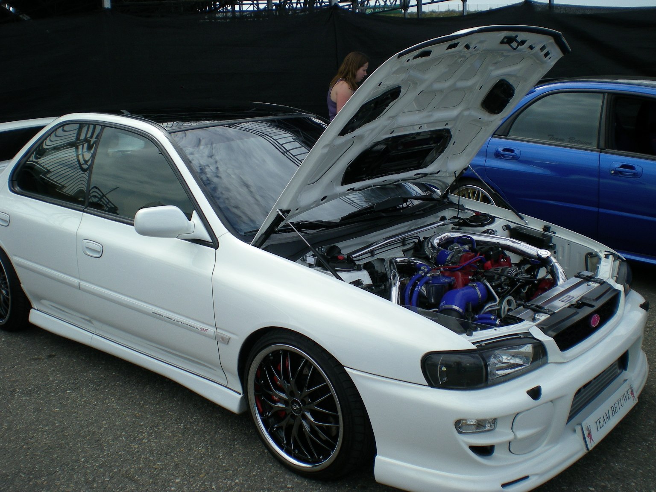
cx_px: 328
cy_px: 246
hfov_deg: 49.0
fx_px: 720
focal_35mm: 38
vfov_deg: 37.7
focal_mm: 6.3
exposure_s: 1/390
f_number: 4.6
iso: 50
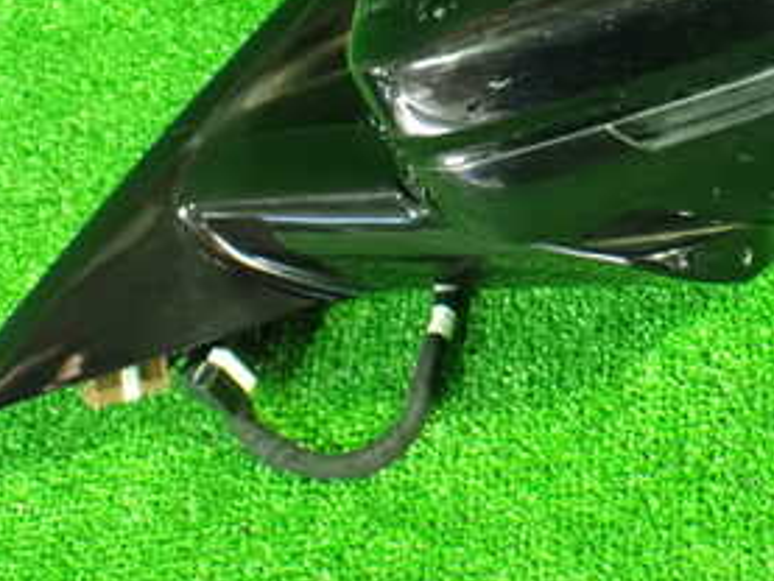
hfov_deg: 29.1
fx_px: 1454
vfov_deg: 22.2
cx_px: 631
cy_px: 78
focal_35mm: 65
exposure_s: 1/25
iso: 1600
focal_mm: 5.4
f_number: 2.3
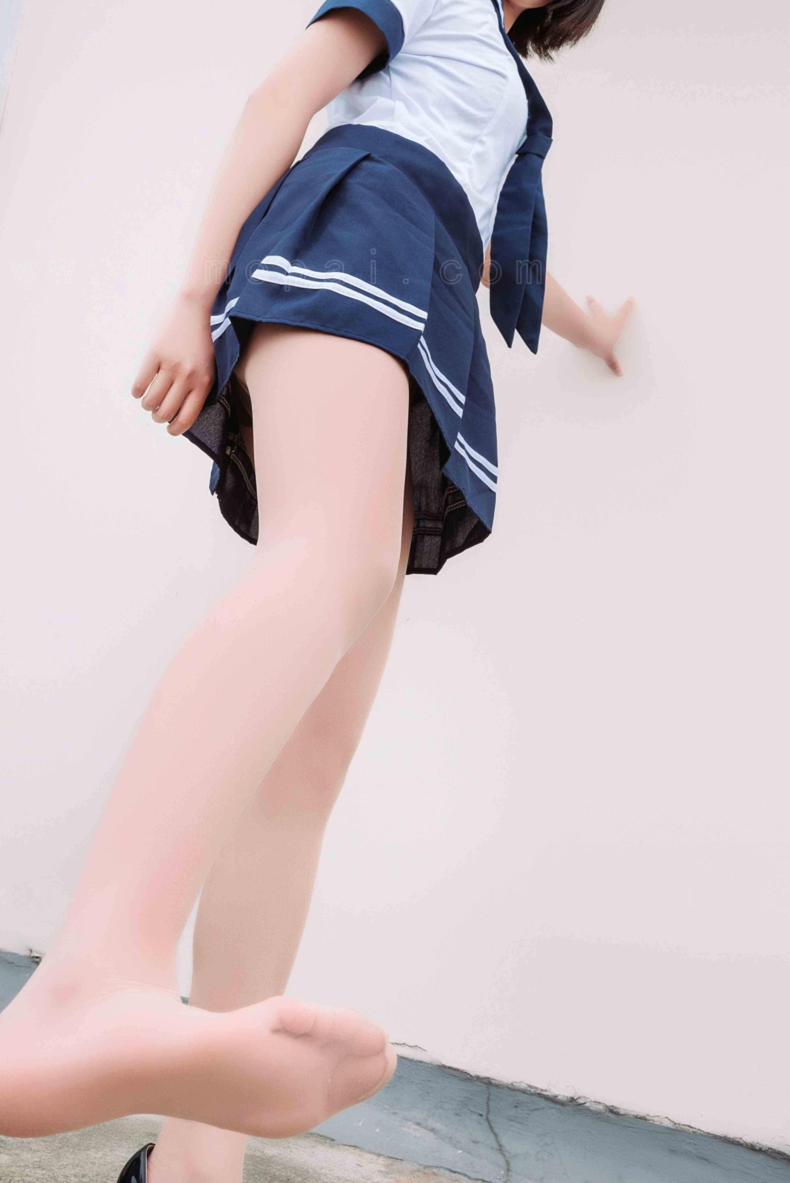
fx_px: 1348
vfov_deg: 47.3
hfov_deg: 32.5
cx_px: 287
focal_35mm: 41
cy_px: 542
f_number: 13
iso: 200
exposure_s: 1/100
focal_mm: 32
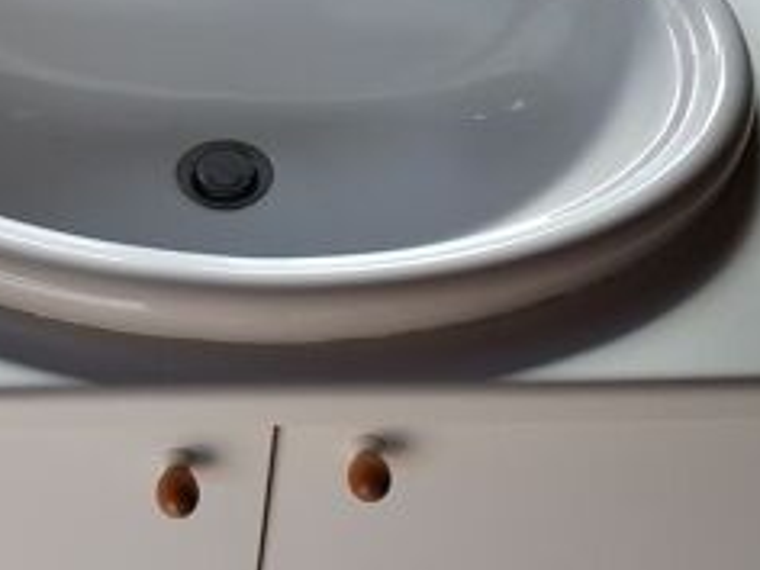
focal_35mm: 59
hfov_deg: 32.3
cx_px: 229
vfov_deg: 24.8
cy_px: 248
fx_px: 1295
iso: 100
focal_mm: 4.75
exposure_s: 1/159
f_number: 1.8
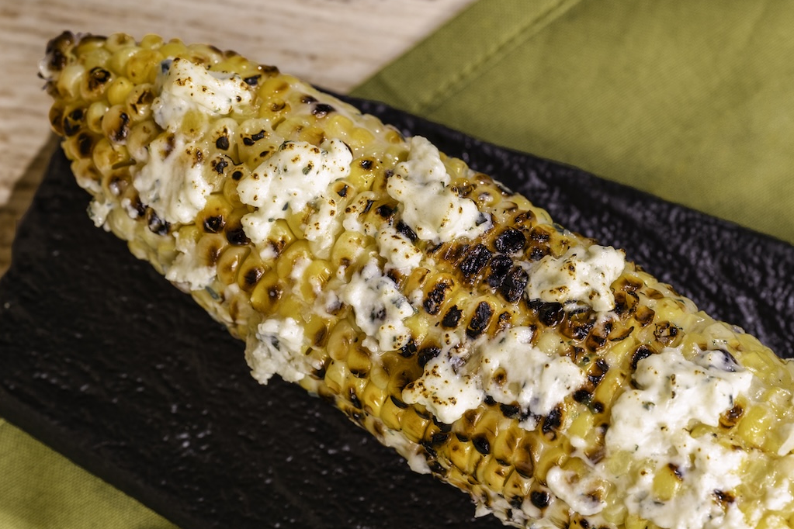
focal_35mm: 197
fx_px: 4345
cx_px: 602
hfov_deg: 10.4
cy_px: 401
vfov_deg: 7.0
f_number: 7.1
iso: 100
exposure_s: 1/100
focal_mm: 105
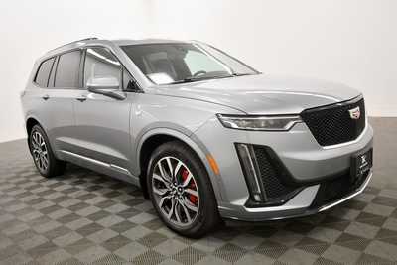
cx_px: 198
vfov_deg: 43.6
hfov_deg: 61.9
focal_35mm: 30
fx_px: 331
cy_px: 132
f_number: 5.6
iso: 1100
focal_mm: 20
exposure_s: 1/125
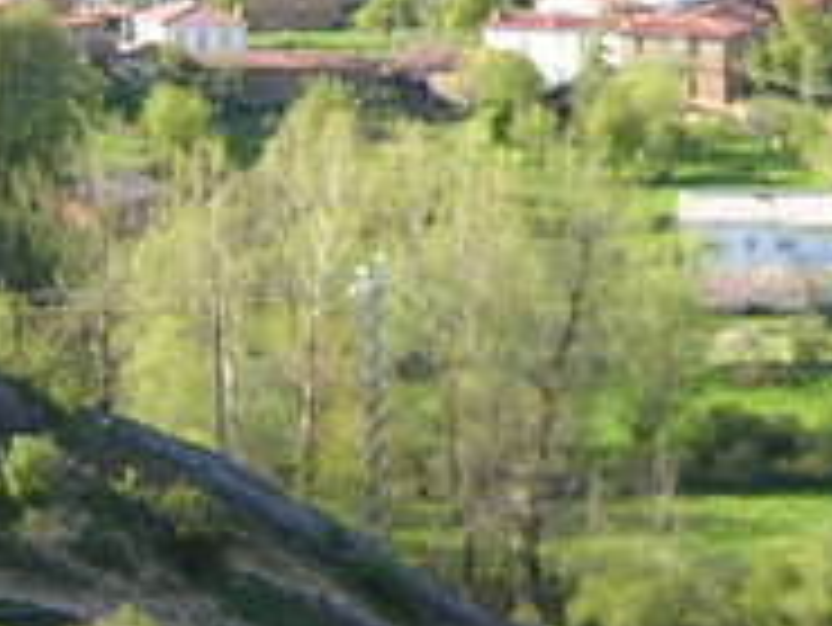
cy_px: -29
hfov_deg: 14.1
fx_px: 3319
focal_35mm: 138
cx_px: 796
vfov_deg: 10.6
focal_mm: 6.6
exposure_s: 1/203
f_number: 3.1
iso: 100
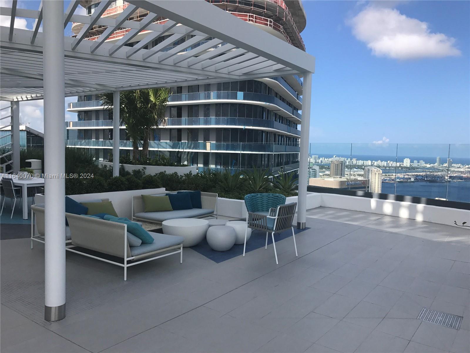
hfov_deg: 63.4
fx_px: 380
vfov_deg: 49.7
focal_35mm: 28
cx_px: 235
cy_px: 176
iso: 20
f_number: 1.8
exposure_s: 1/2179
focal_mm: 3.99
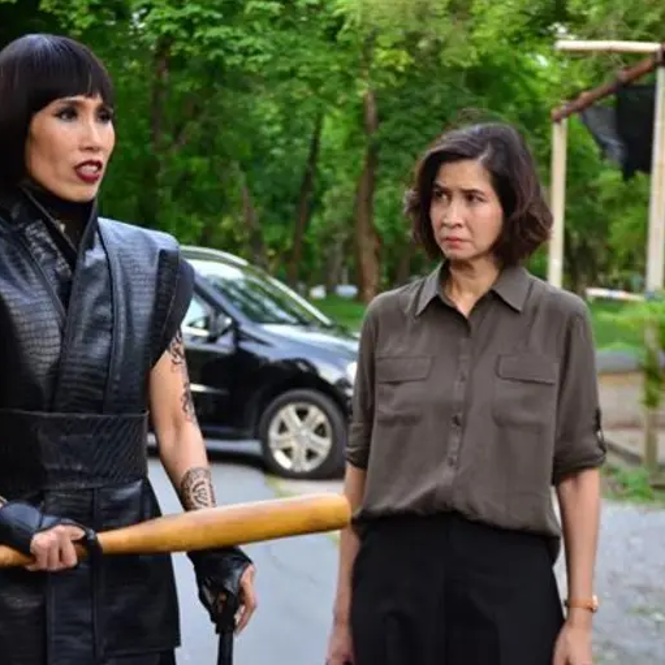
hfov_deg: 17.2
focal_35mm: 101
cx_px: 267
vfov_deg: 17.2
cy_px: 334
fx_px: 2195
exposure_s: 1/250
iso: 1000
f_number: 4.8
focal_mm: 52
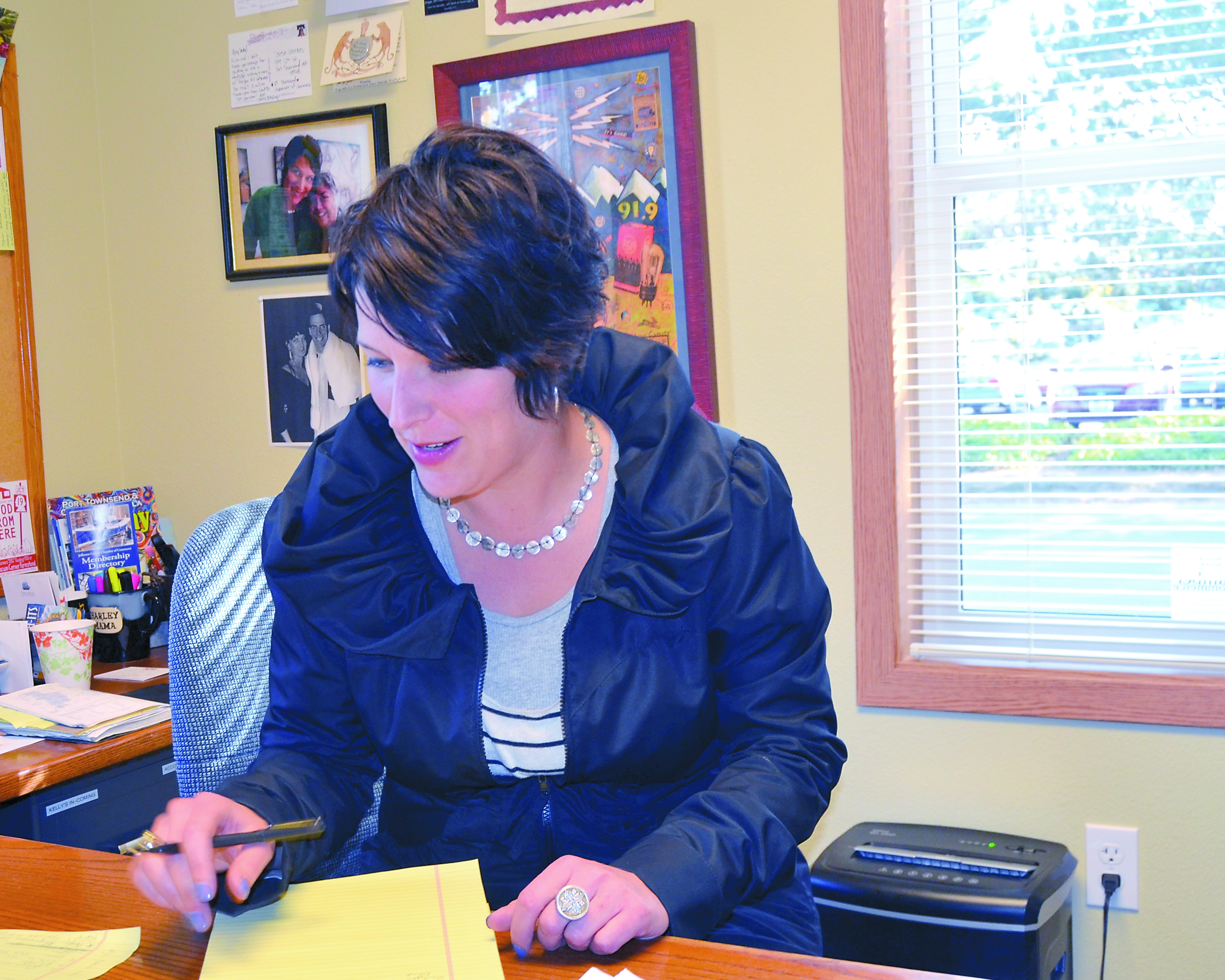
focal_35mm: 45
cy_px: 487
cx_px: 558
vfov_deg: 33.4
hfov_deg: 41.1
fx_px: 1631
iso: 640
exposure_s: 1/60
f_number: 4
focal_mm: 26
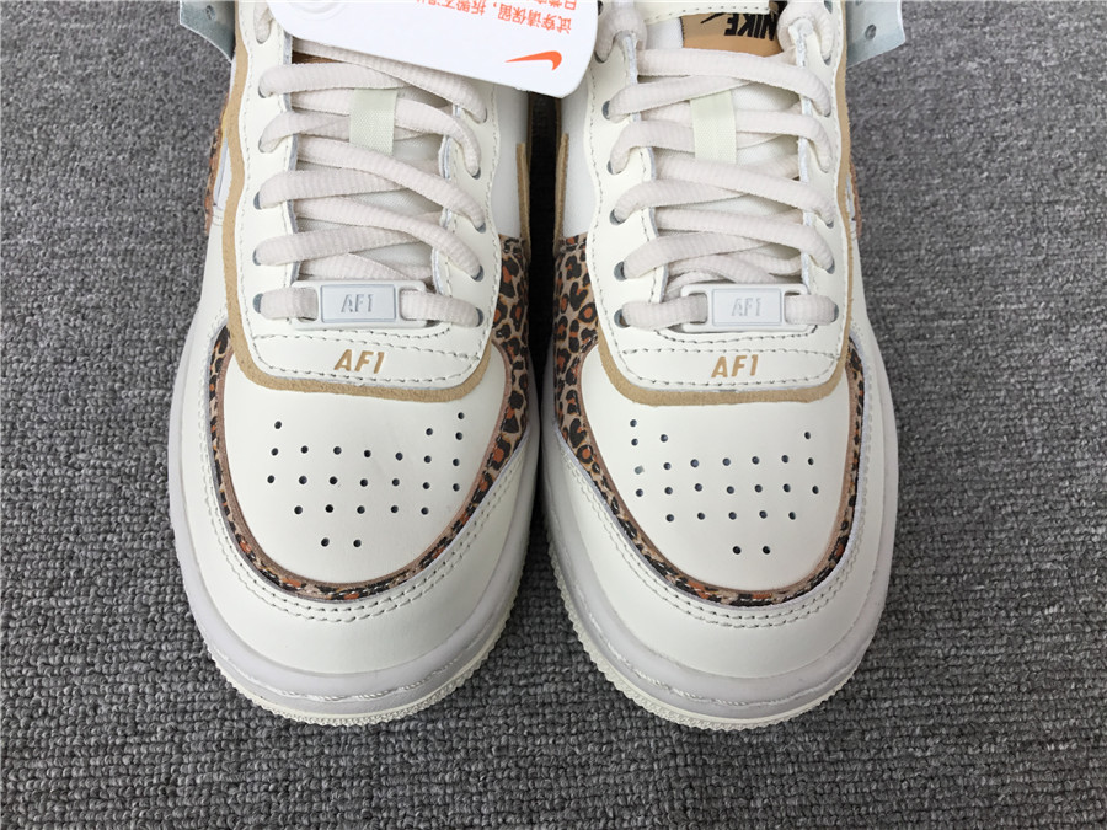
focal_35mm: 31
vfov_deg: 45.4
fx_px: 991
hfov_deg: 58.4
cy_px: 415
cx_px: 554
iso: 25
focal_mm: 3.3
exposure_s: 1/100
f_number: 2.4
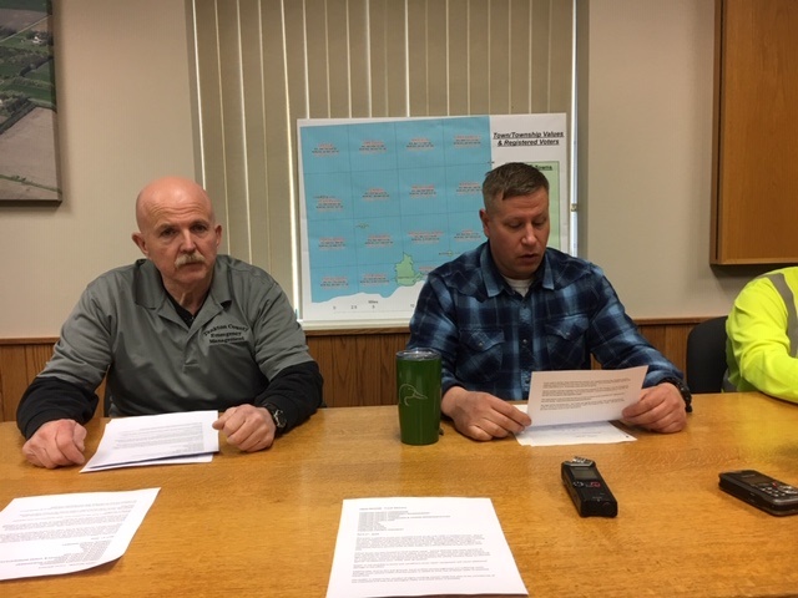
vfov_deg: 48.2
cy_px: 299
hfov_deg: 61.7
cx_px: 399
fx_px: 669
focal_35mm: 29
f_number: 2.2
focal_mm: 4.15
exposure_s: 1/30
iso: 80
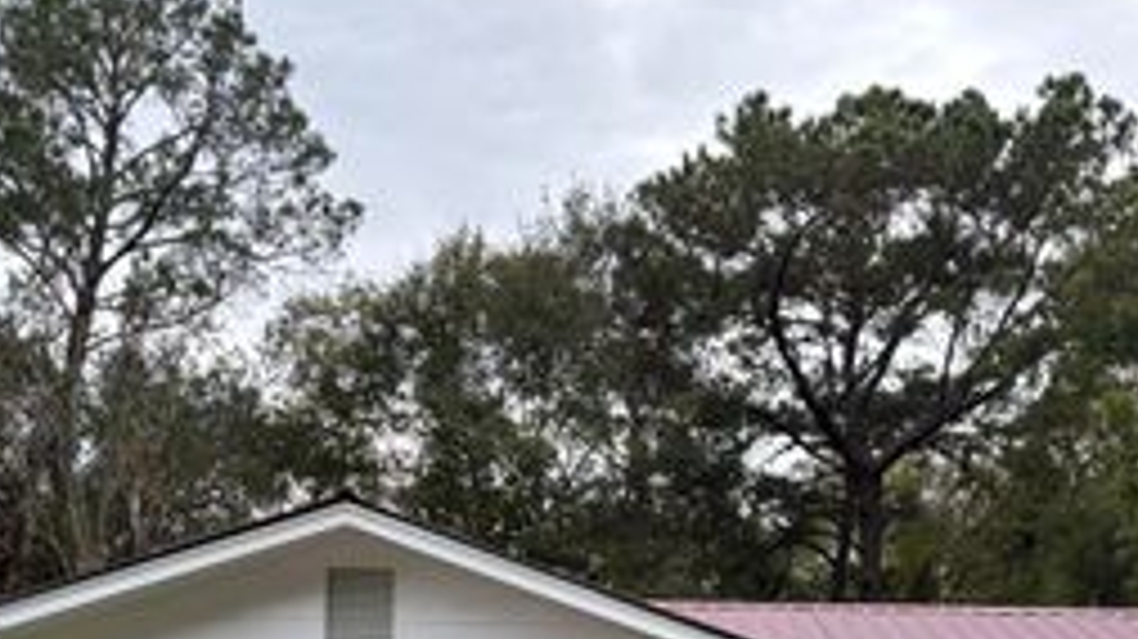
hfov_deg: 37.1
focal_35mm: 56
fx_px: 1689
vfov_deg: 20.0
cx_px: 693
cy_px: 781
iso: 64
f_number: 1.6
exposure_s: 1/156
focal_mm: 5.96
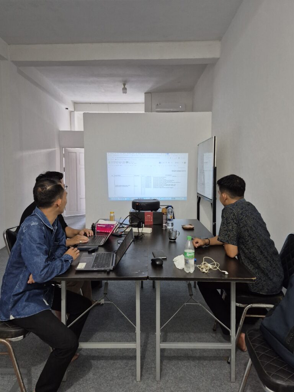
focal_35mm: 23
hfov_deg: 58.9
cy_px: 196
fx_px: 260
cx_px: 147
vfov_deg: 73.9
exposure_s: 1/100
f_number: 1.8
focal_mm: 5.4
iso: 640
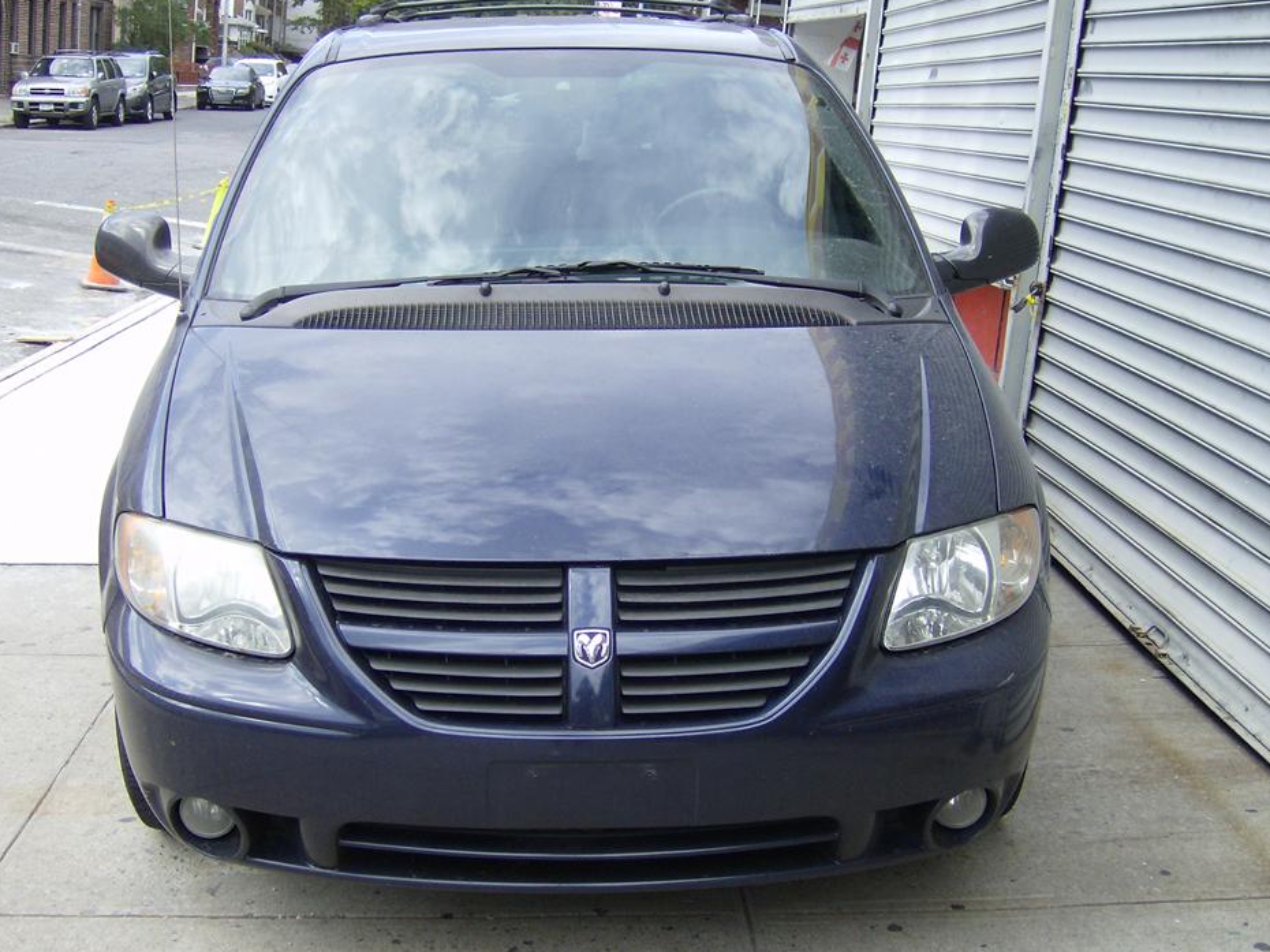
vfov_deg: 34.3
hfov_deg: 44.7
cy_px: 505
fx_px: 1541
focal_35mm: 42
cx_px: 574
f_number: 2.9
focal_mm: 6.4
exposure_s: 1/380
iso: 100
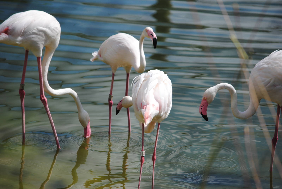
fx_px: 1823
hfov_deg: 8.8
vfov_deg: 5.9
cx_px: 141
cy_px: 94
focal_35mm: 232
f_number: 5
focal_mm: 155
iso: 200
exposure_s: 1/1600
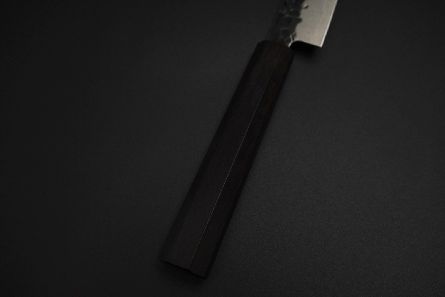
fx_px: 462
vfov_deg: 35.7
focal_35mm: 37
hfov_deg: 51.4
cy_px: 148
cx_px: 222
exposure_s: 1/160
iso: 1250
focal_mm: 24.9
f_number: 5
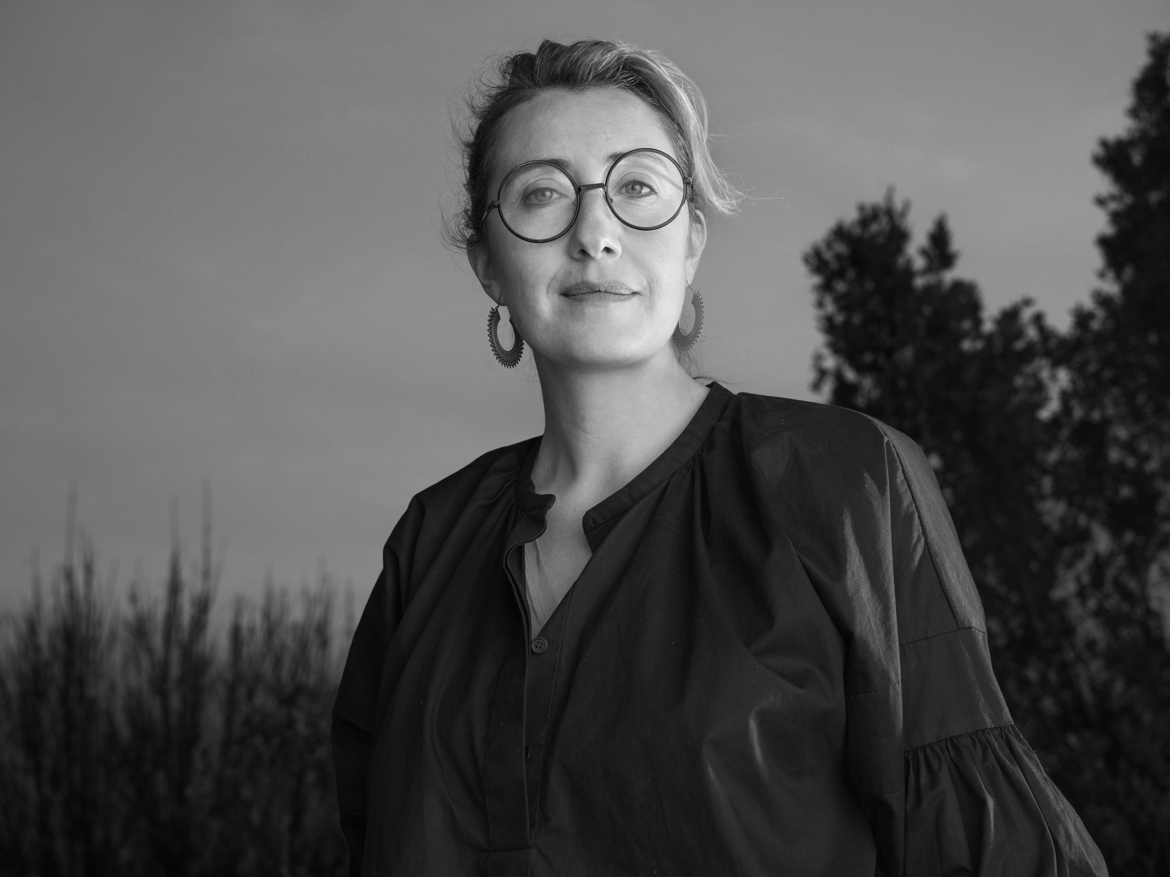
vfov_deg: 28.5
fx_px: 1723
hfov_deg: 37.5
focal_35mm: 51
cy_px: 438
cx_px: 585
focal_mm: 65
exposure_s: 1/1000
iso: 800
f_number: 5.6
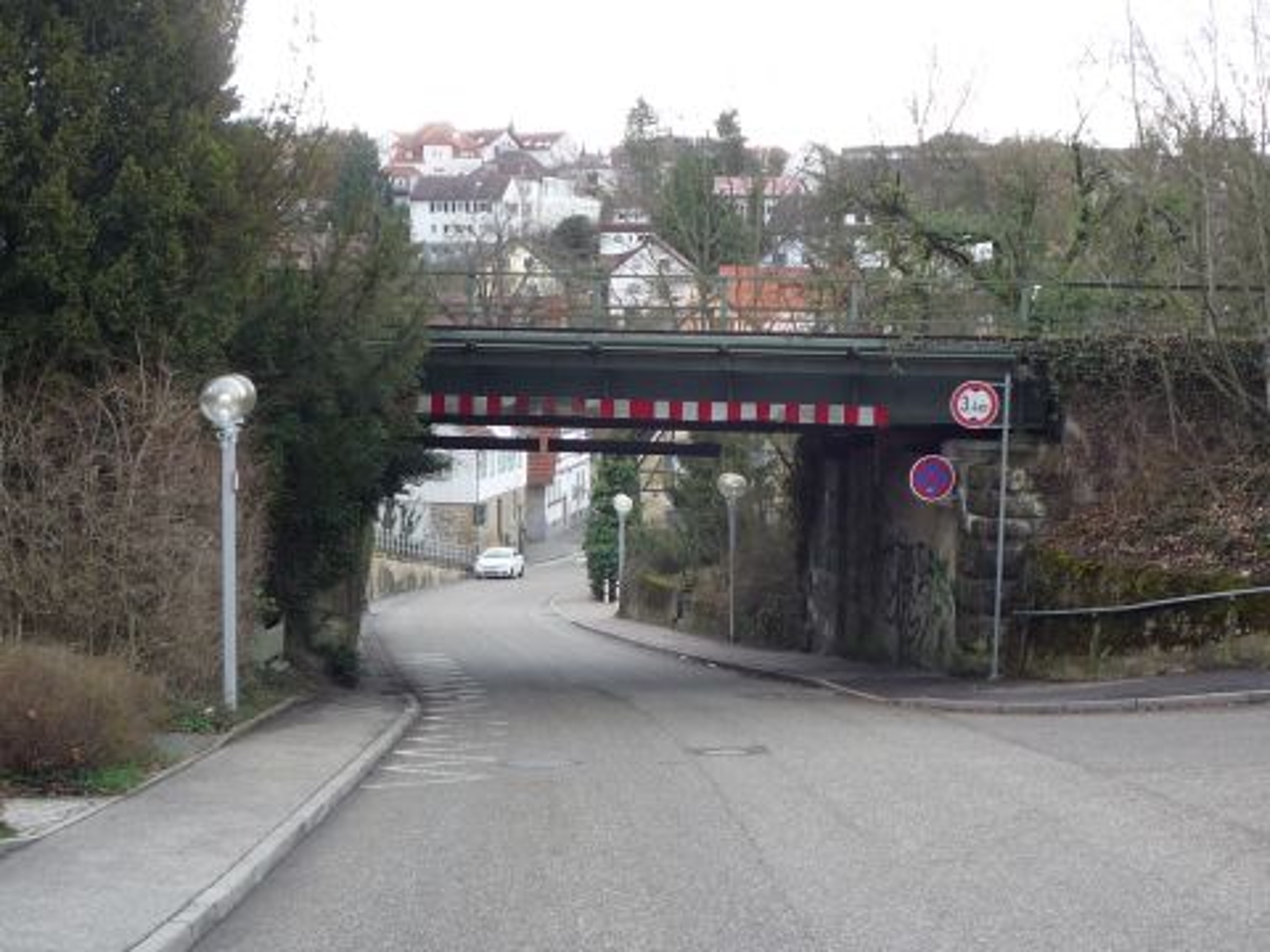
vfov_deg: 25.7
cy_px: 476
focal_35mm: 57
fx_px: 2091
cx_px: 635
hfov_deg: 33.8
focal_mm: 5.8
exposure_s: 1/50
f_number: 3.5
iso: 100
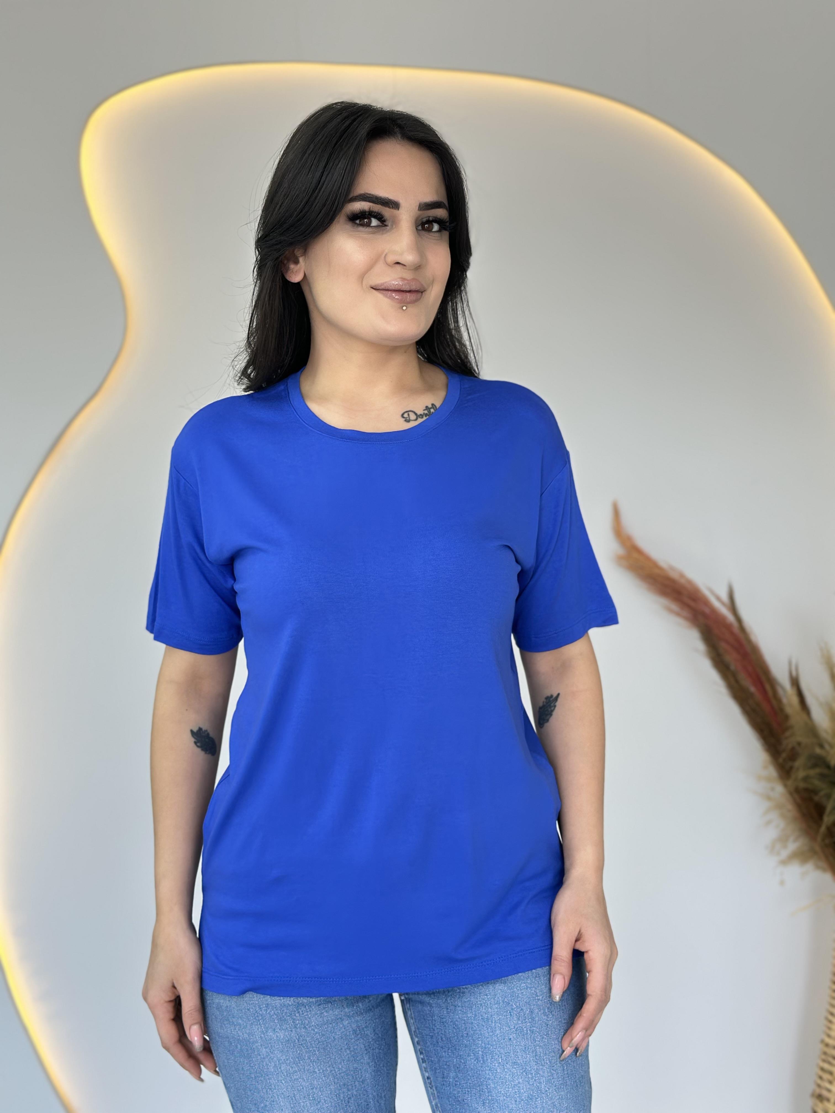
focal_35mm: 48
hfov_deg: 30.3
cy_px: 556
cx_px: 418
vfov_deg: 39.7
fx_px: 1544
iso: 64
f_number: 1.78
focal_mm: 6.86
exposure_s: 1/100
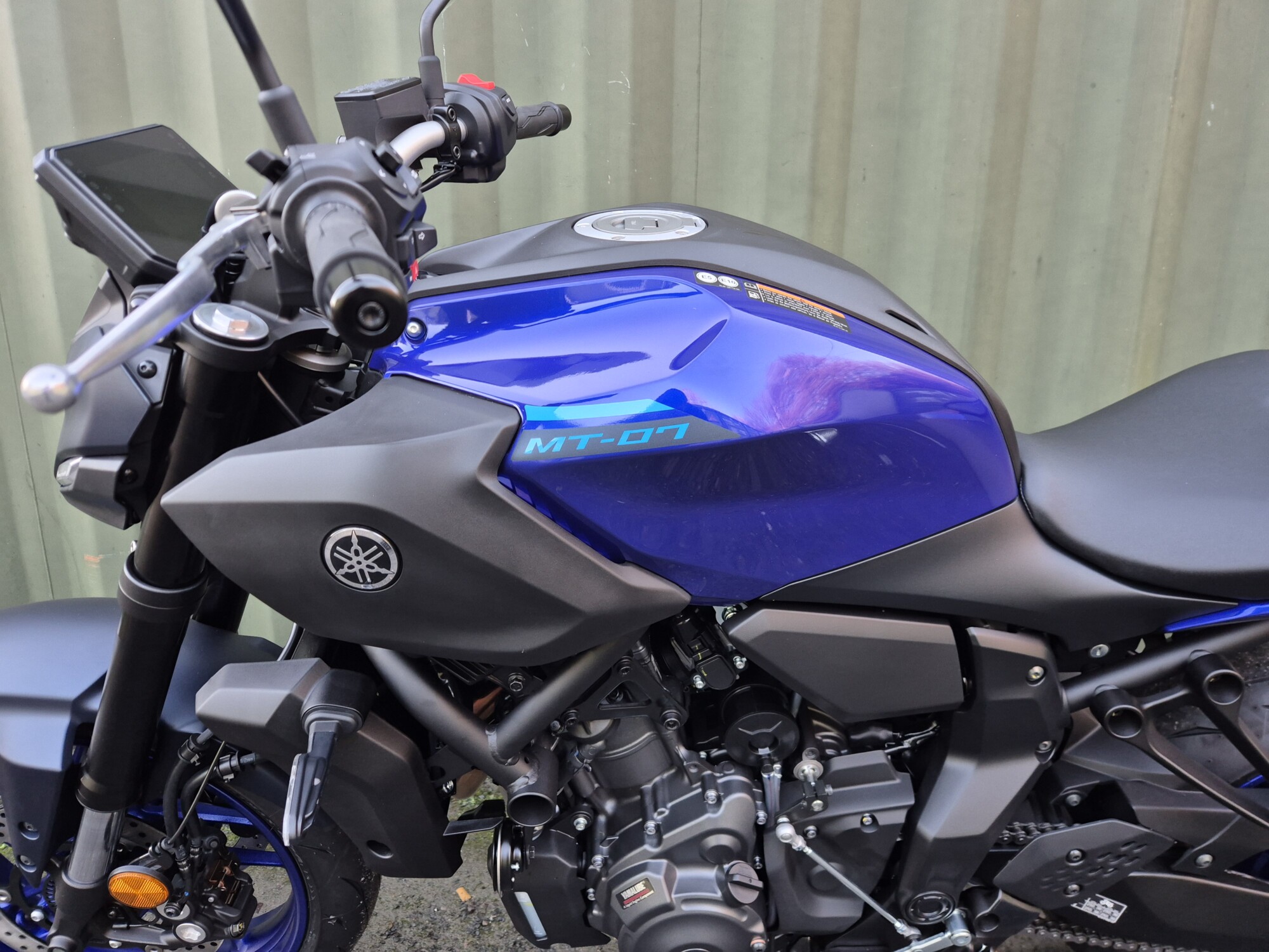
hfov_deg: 73.9
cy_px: 476
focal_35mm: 23
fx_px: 843
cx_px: 634
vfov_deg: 58.9
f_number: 1.8
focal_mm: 5.4
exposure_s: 1/100
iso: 250
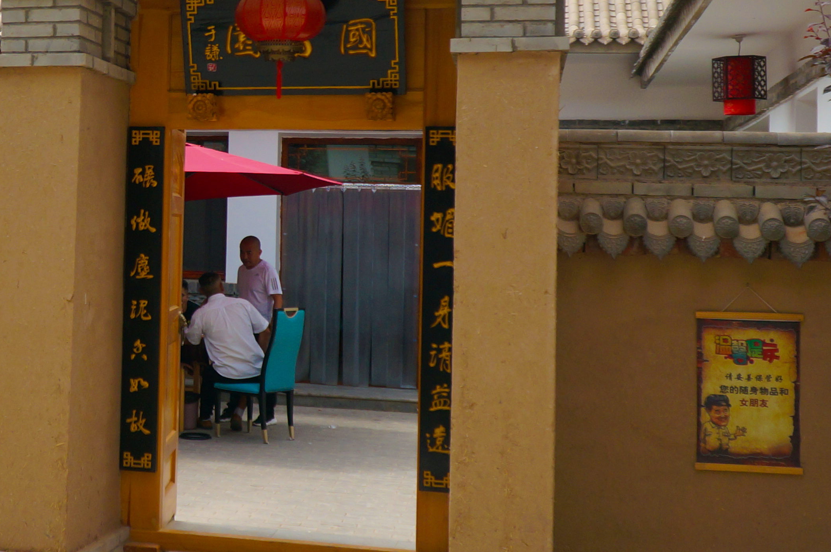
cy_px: 157
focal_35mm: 63
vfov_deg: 21.4
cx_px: 62
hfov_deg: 30.3
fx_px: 1453
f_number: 4
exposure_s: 1/1600
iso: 200
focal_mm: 18
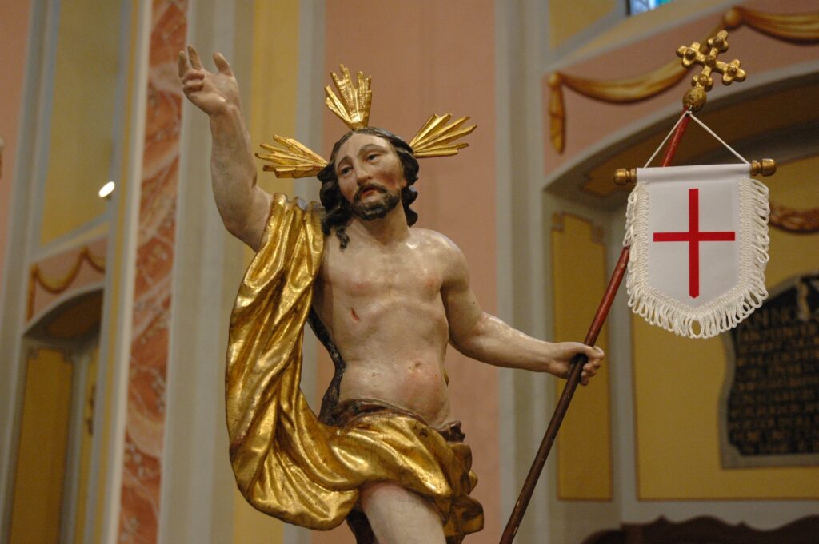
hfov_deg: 42.4
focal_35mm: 46
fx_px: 1057
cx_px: 410
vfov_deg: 28.9
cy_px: 272
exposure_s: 1/100
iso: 1600
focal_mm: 31
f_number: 5
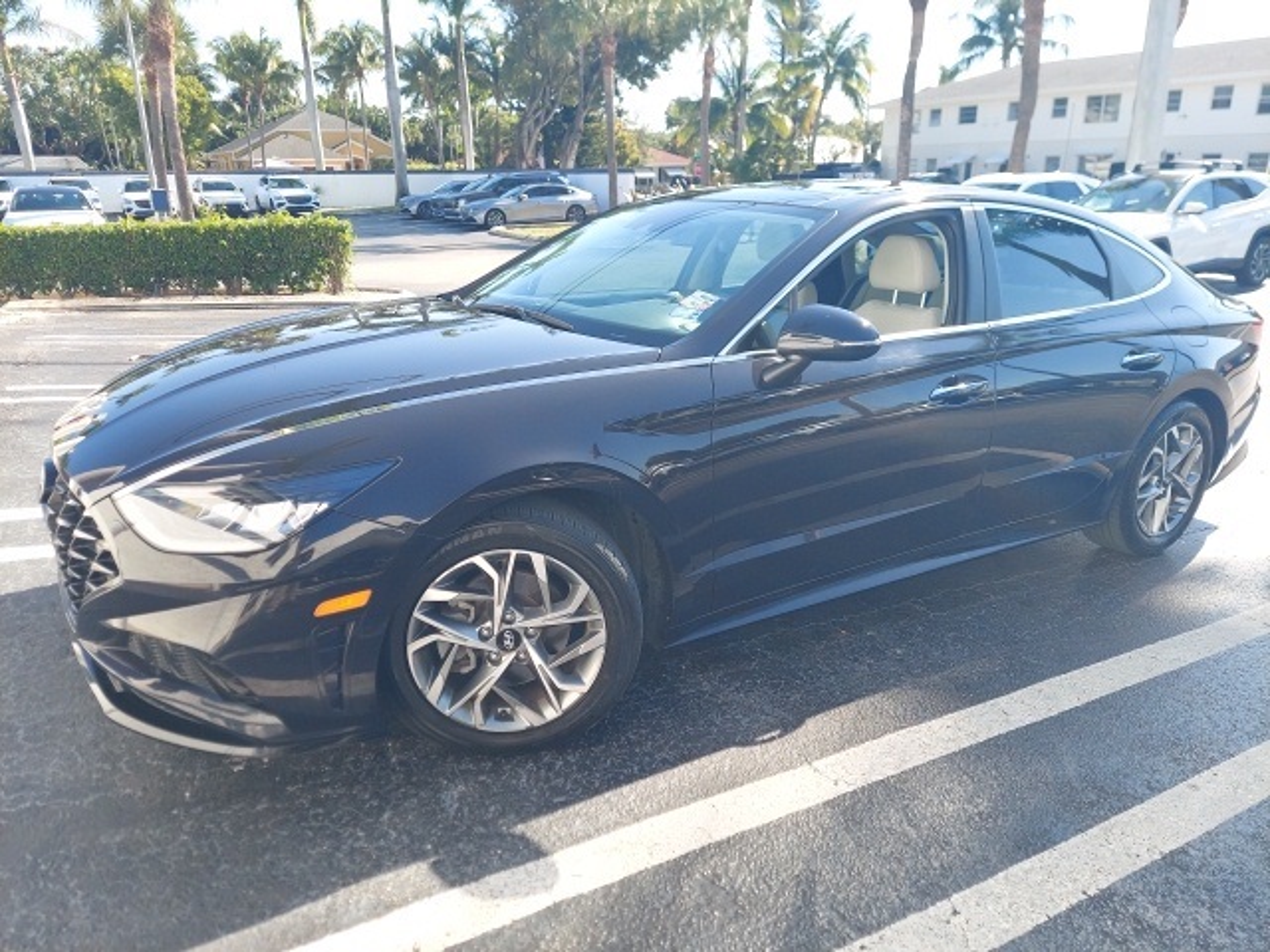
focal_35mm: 24
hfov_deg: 71.6
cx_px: 635
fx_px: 881
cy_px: 476
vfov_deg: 56.8
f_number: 1.8
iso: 50
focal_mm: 5.23
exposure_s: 1/429
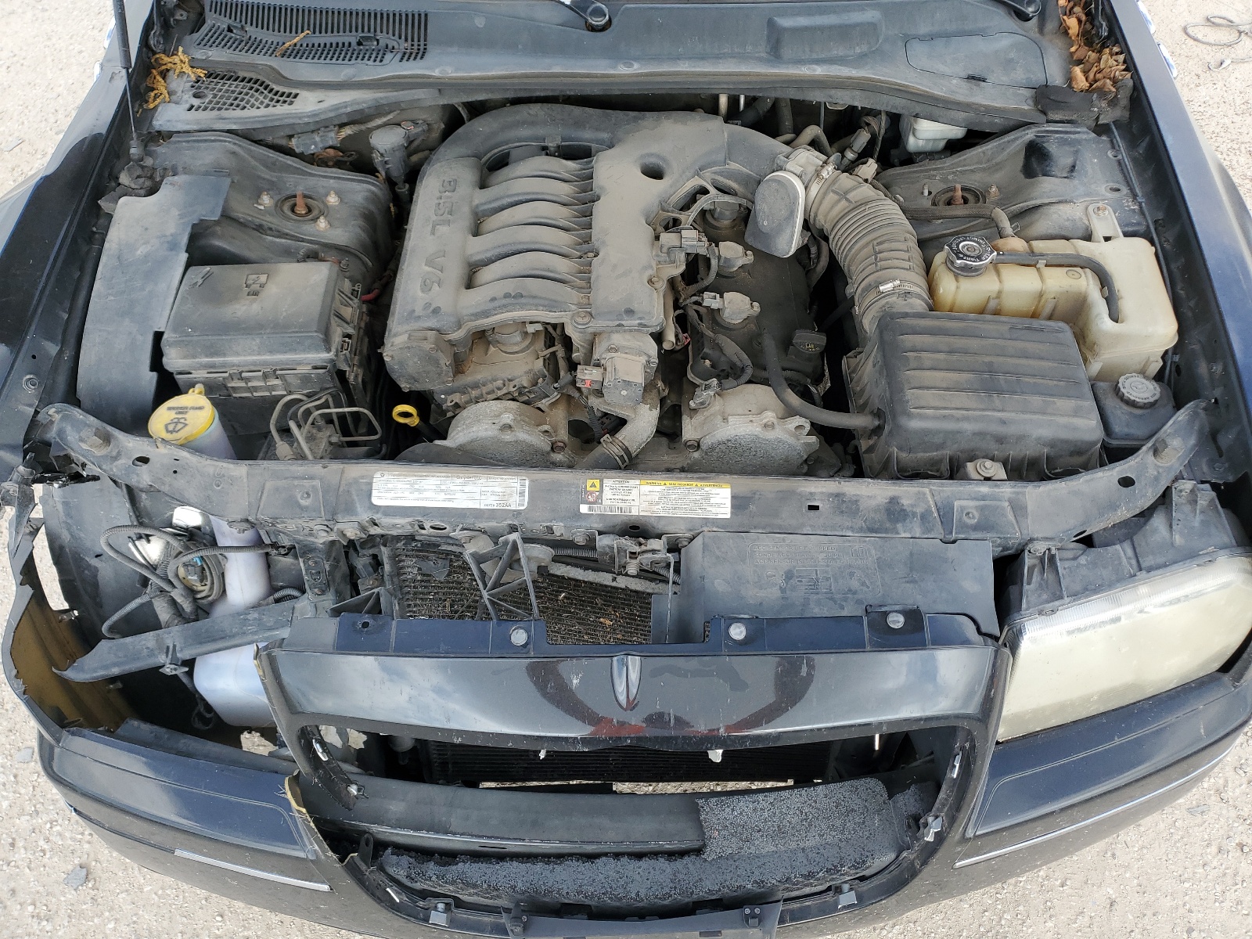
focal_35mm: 26
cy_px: 470
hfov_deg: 67.3
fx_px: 940
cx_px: 626
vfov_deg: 53.1
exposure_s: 1/667
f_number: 1.5
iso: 50
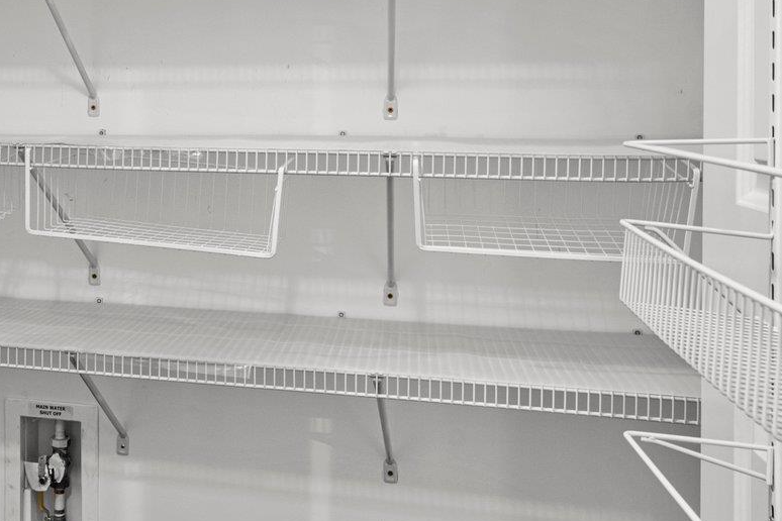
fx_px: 977
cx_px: 134
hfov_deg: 41.4
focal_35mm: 45
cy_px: 126
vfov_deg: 29.4
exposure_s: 2
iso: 400
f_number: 7.1
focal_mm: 17
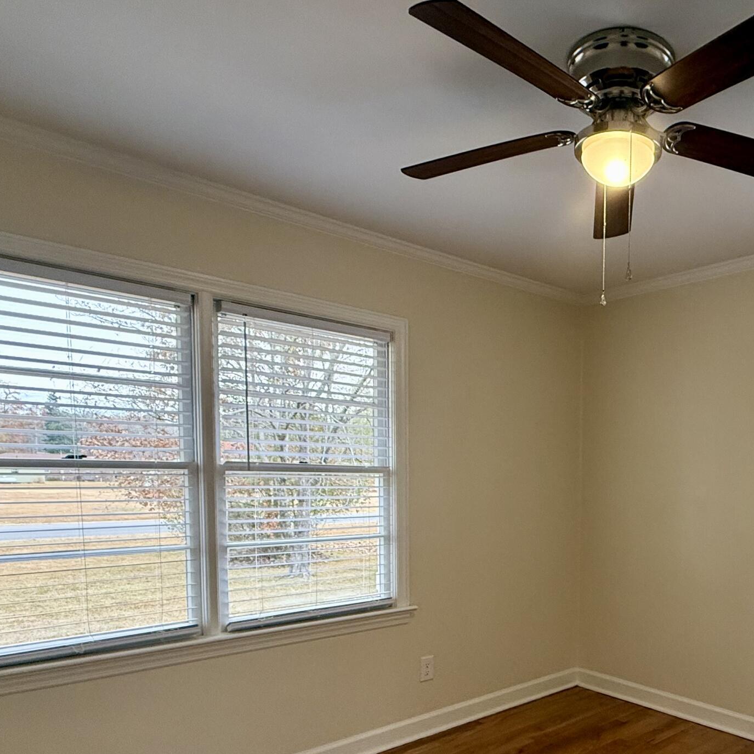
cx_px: 572
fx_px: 665
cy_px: 520
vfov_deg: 57.4
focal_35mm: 27
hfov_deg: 56.0
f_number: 2.2
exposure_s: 1/120
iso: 200
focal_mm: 2.22
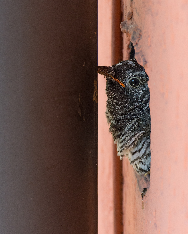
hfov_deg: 6.5
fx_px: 1648
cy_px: 105
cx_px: 94
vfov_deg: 8.2
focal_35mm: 237
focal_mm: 140
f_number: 7.1
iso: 1400
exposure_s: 1/500
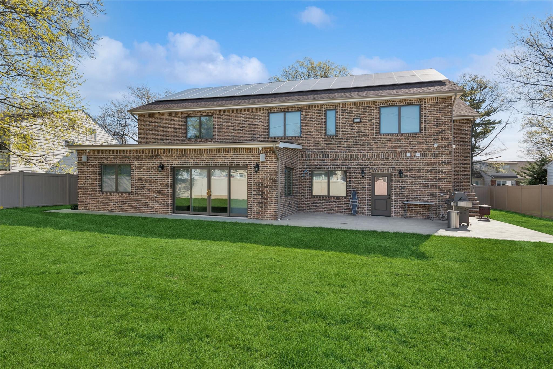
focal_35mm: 19
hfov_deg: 86.9
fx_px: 292
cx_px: 276
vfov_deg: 64.6
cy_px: 184
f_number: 9
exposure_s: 1/200
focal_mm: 19
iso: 200
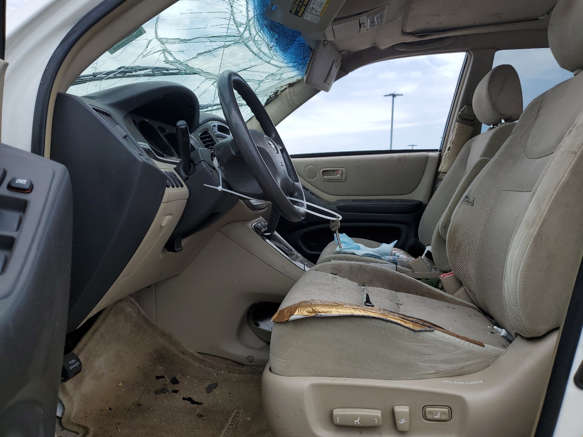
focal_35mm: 26
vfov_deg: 53.1
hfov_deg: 67.3
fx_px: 438
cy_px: 218
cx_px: 292
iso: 50
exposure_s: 1/2500
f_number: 1.5
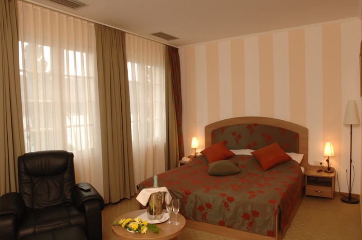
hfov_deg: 70.5
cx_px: 181
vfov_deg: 50.3
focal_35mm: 26
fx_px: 256
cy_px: 120
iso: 200
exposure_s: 1/10
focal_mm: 17
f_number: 14
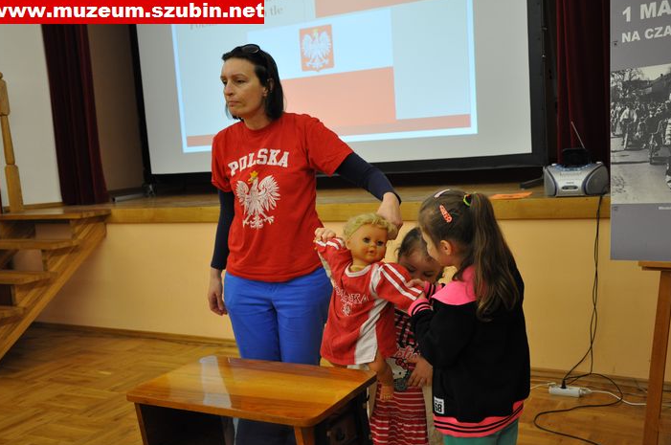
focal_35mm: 39
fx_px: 717
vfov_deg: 34.5
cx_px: 333
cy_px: 224
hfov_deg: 50.2
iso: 800
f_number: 4
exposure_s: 1/60
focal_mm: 25
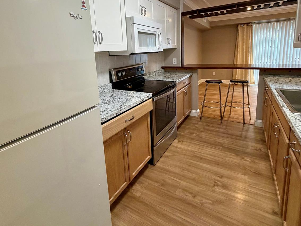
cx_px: 149
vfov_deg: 67.2
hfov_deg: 84.7
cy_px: 79
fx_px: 165
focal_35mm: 19
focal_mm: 2.22
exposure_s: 1/60
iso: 250
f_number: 2.2
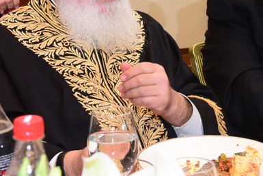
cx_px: 98
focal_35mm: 93
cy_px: -23
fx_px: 680
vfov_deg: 14.3
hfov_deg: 21.9
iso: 2000
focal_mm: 35
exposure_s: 1/100
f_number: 5
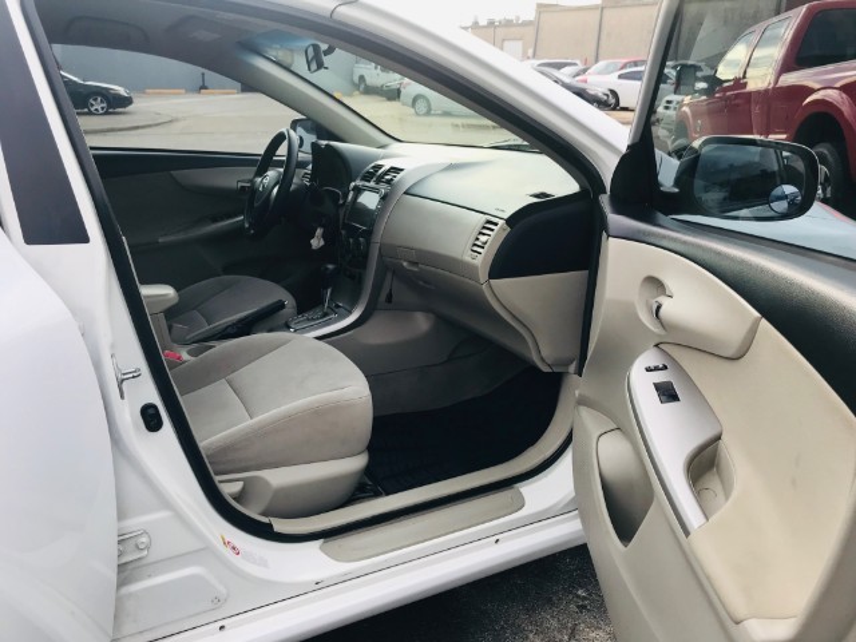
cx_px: 428
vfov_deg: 49.7
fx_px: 692
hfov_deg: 63.4
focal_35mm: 28
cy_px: 321
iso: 20
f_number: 1.8
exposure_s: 1/235
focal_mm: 3.99
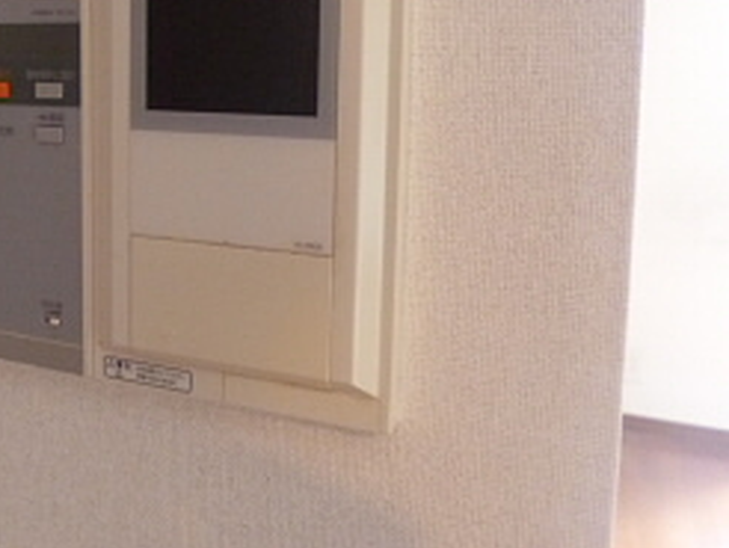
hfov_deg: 42.3
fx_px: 885
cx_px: 122
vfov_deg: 33.6
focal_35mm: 42
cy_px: 126
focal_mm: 4.3
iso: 800
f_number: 2.5
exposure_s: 1/40
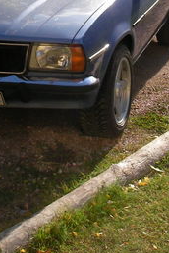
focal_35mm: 98
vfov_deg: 20.5
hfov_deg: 14.0
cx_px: 68
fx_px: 690
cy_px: 38
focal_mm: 6.3
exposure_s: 1/157
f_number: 6.6
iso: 50
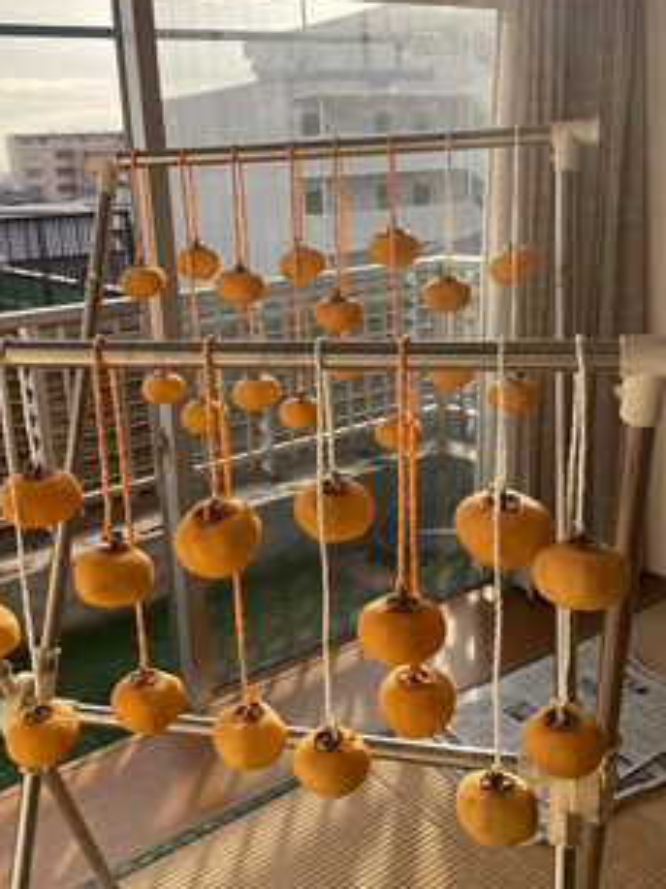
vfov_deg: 53.9
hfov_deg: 41.7
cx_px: 288
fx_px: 873
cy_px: 404
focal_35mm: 34
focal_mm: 4.2
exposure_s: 1/924
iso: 32
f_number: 1.6
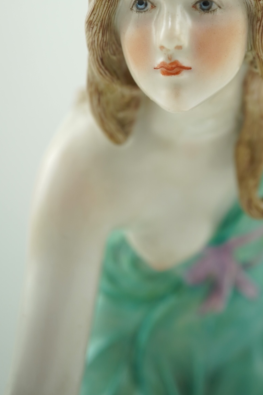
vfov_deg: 25.9
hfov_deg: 17.6
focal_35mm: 77
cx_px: 190
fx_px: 843
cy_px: 81
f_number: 5.6
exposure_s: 1/60
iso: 200
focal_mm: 30
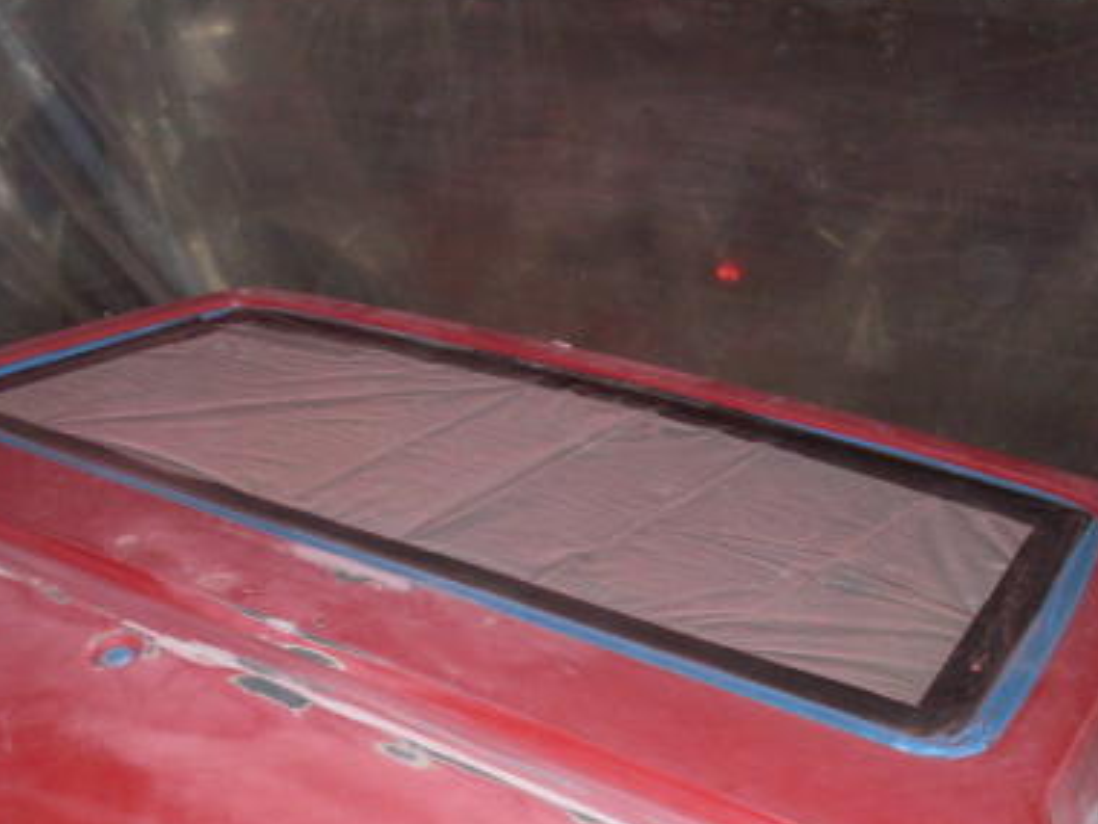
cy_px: 630
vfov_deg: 24.1
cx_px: 370
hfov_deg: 31.9
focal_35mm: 60
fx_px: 1903
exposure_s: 1/45
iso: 120
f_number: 2.8
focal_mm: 6.3
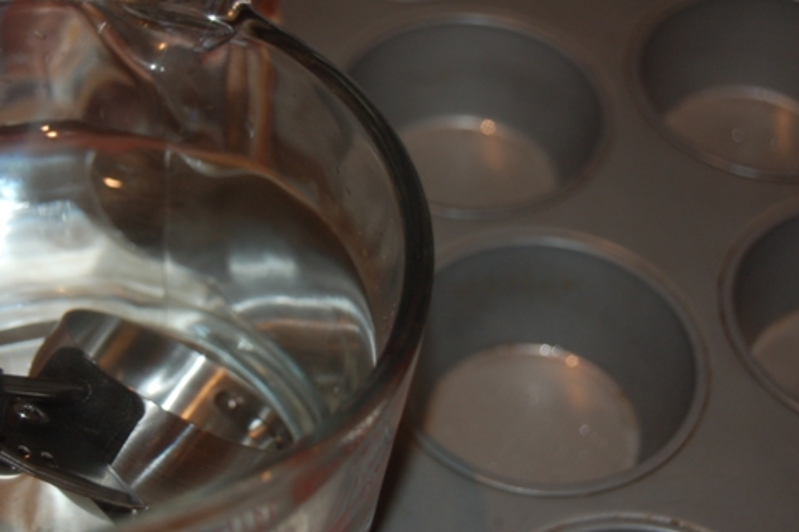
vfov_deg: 17.5
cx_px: 400
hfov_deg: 26.0
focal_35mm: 78
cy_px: 266
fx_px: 1730
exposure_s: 1/60
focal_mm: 52
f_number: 5.6
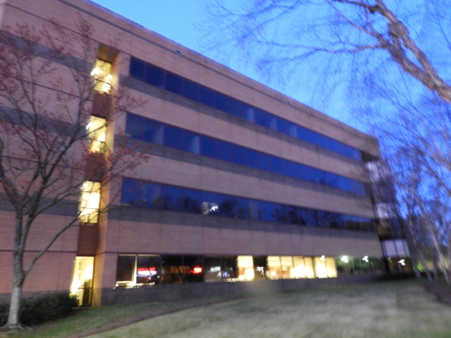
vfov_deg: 56.8
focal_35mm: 24
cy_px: 169
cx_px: 226
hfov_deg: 71.6
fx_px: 313
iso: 800
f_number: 3.3
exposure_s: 1/2
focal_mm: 4.3
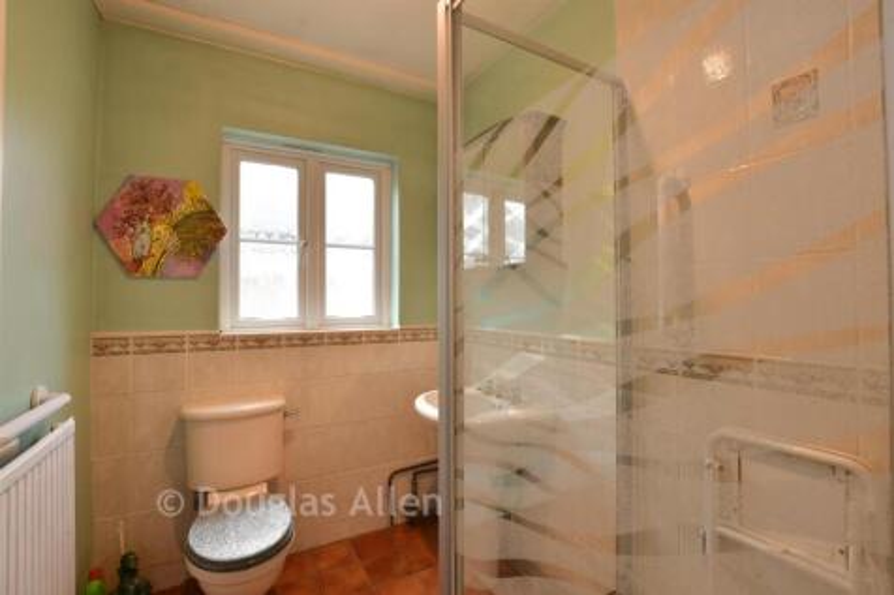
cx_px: 447
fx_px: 372
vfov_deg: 77.3
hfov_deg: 100.4
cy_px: 298
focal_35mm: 15
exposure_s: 1/8
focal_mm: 10
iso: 200
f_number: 8
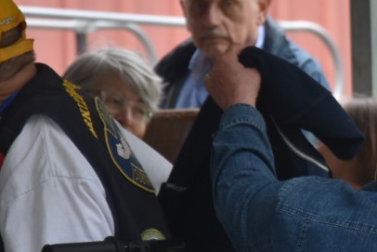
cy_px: 73
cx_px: 430
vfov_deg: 3.1
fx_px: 4676
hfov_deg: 4.6
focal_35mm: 446
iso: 400
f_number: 5.6
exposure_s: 1/320
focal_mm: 105
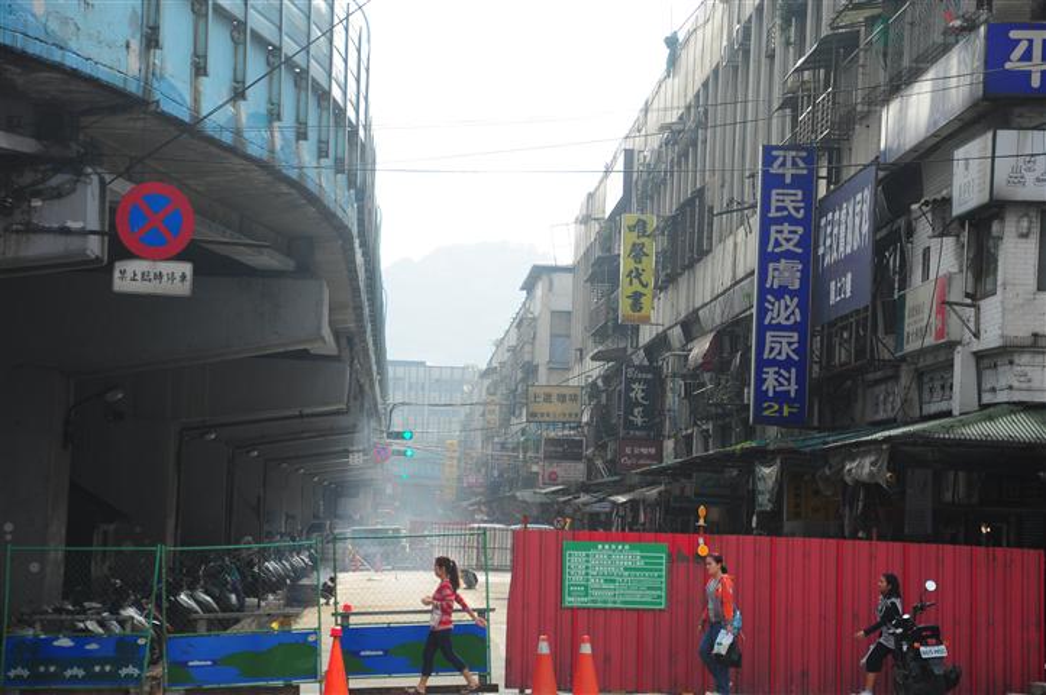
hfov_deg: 20.6
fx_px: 2874
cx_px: 523
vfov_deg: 13.8
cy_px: 348
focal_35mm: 99
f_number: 5.6
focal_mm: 66
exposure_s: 1/500
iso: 200
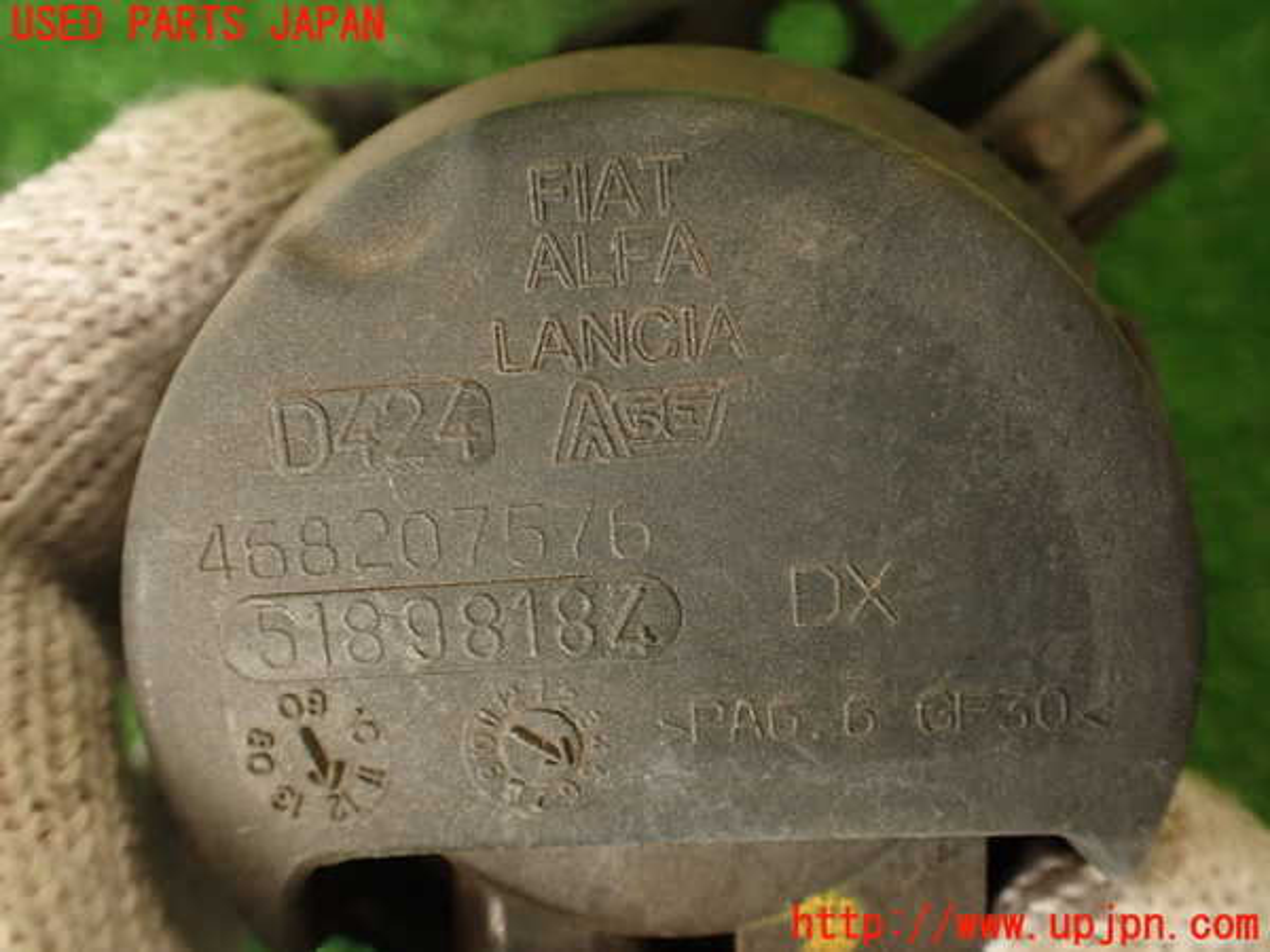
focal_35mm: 30
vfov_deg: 46.8
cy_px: 476
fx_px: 1101
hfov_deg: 60.0
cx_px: 635
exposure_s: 1/60
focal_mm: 5.4
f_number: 2.3
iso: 160
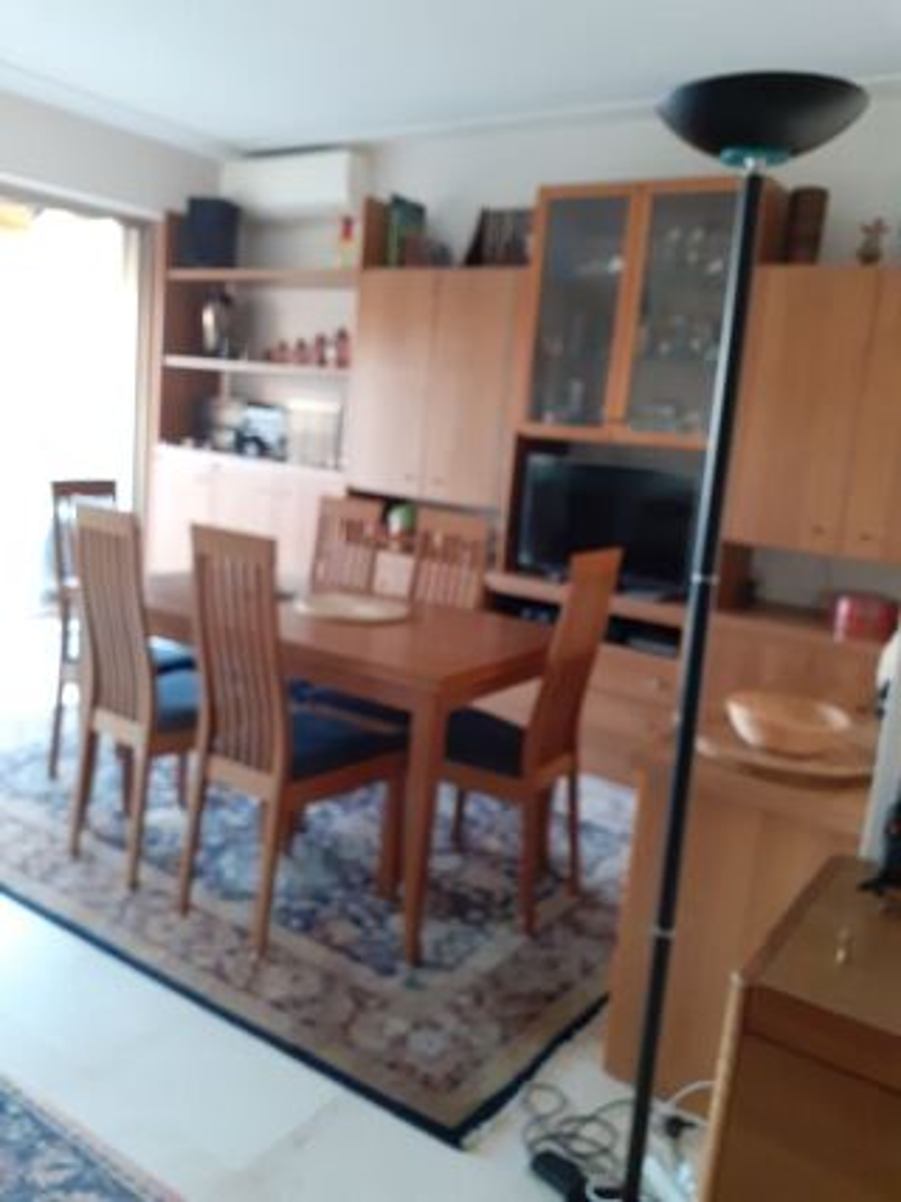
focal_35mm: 27
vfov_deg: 65.3
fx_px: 937
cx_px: 450
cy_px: 601
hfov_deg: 51.3
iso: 200
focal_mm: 3.6
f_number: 1.9
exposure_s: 1/25
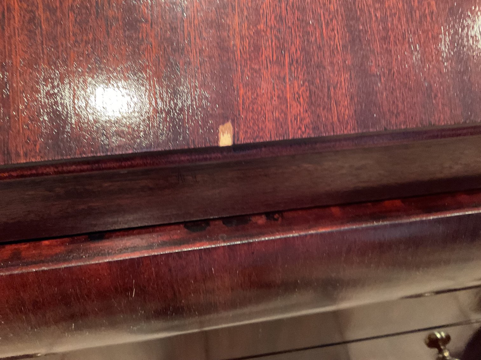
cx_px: 240
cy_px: 180
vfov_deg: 48.2
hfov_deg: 61.7
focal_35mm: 29
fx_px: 403
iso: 500
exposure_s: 1/20
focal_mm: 3
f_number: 1.8
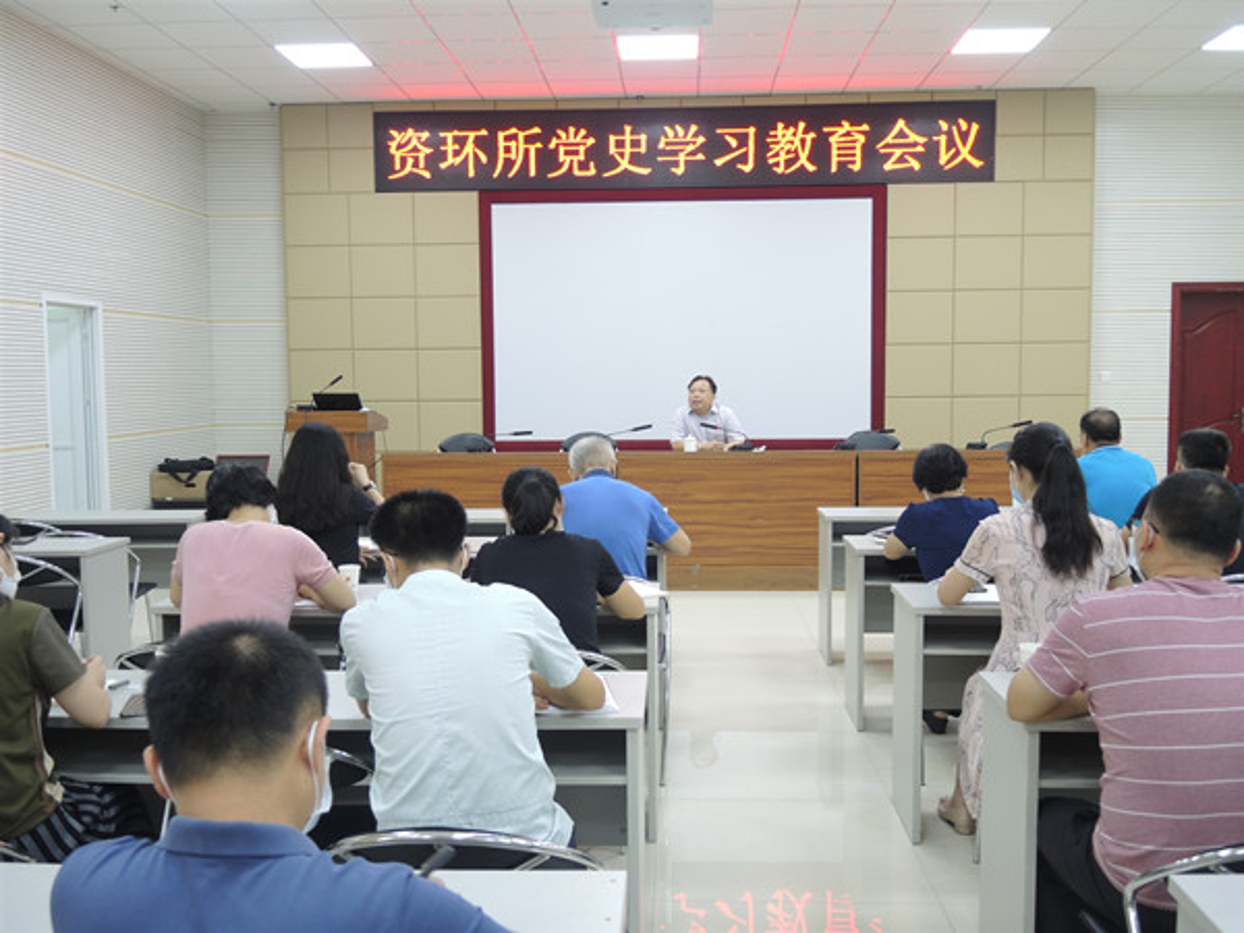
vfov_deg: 42.9
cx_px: 622
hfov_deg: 55.4
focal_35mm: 33
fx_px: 1186
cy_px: 466
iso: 250
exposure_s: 1/30
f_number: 2
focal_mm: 7
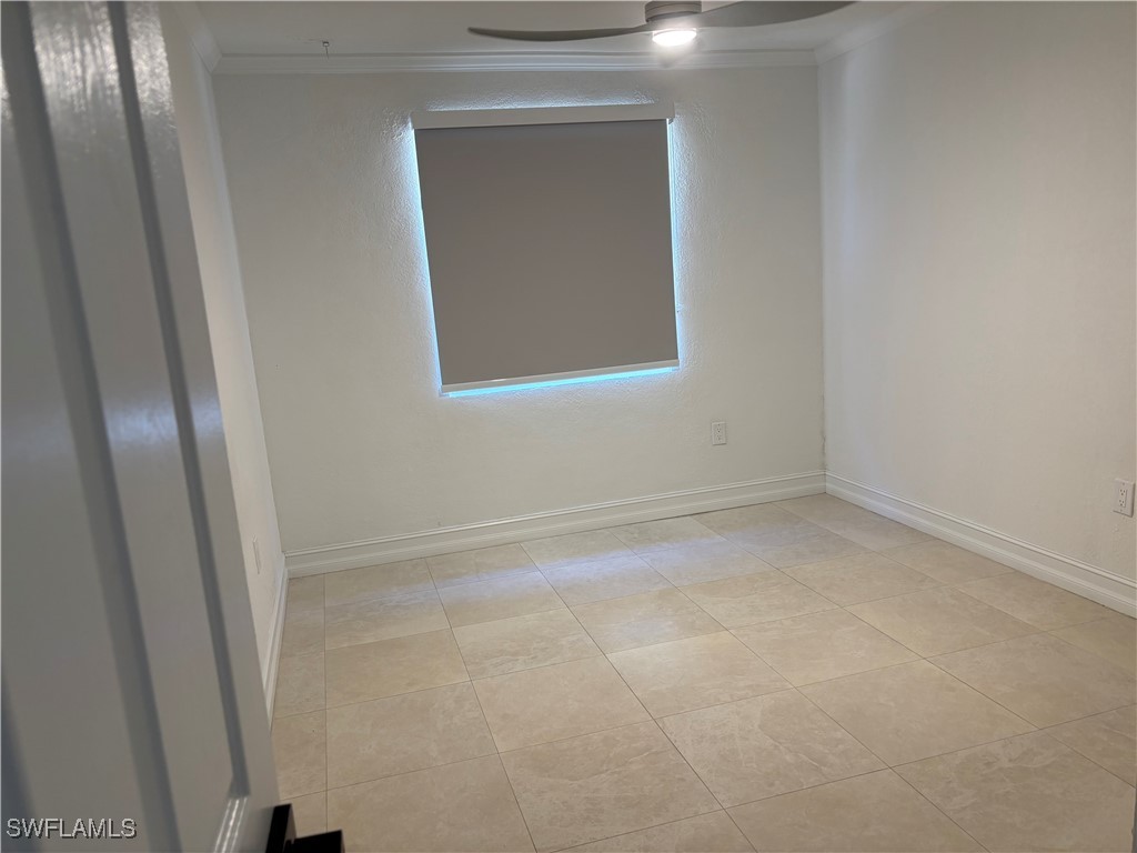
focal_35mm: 26
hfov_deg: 67.3
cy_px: 426
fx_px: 854
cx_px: 568
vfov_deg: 53.1
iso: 80
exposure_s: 1/60
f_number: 1.6
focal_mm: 5.96
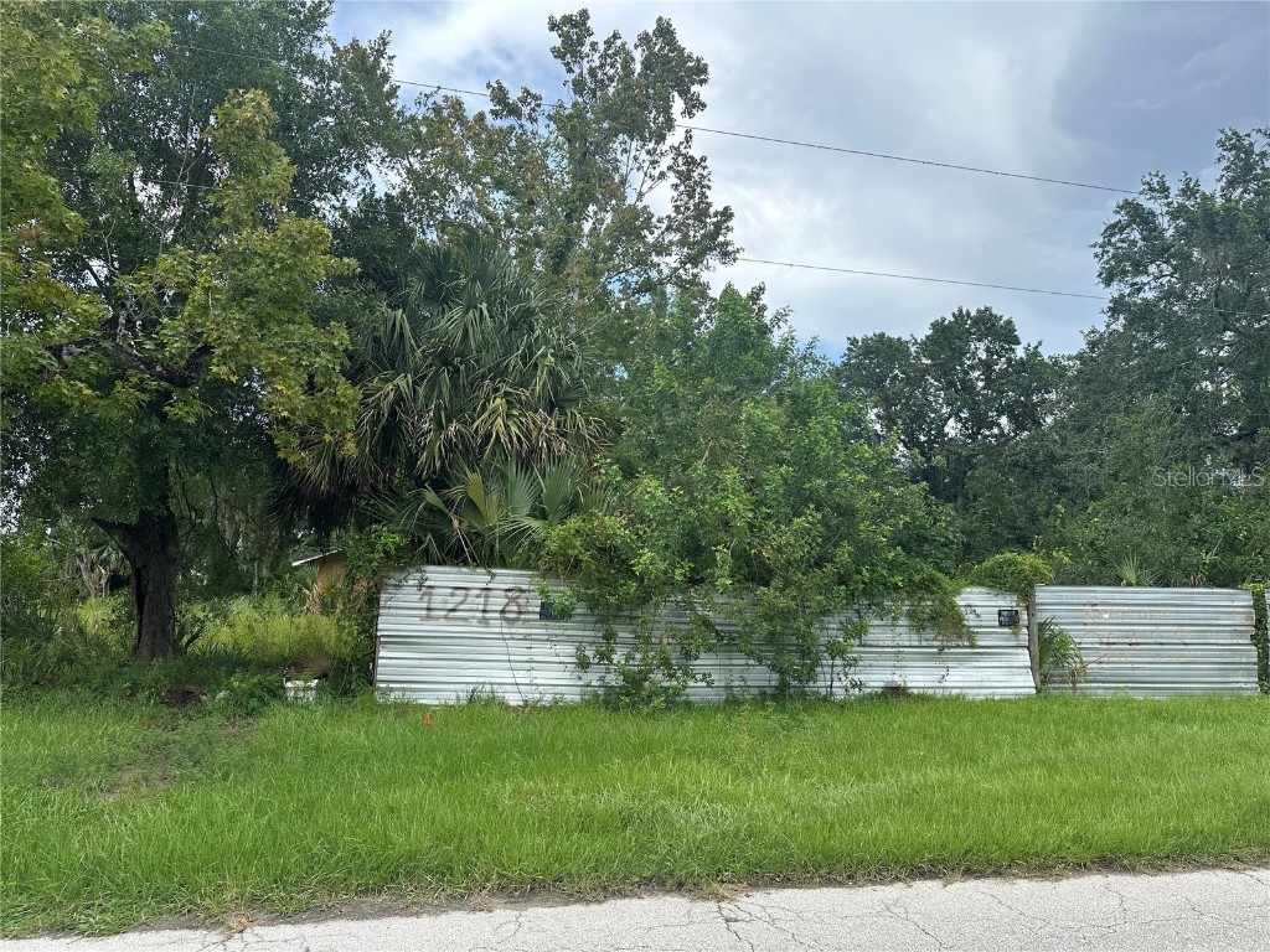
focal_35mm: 24
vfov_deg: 56.8
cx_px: 635
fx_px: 881
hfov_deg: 71.6
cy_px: 476
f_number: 1.78
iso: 80
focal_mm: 6.86
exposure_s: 1/1949
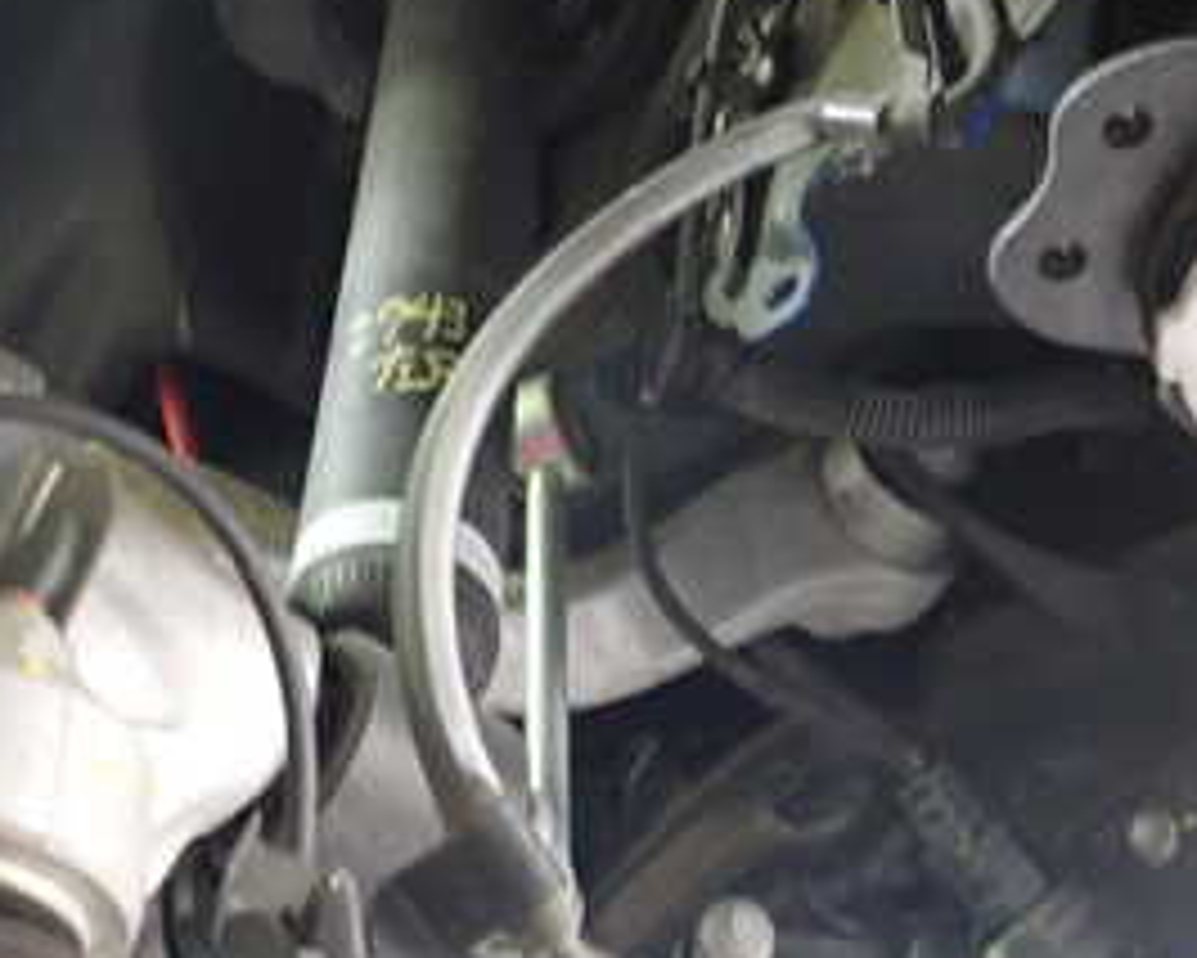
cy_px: 261
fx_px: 2339
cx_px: 432
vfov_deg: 23.0
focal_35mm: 66
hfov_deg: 28.6
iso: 800
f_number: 2.3
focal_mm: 5.4
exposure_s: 1/25
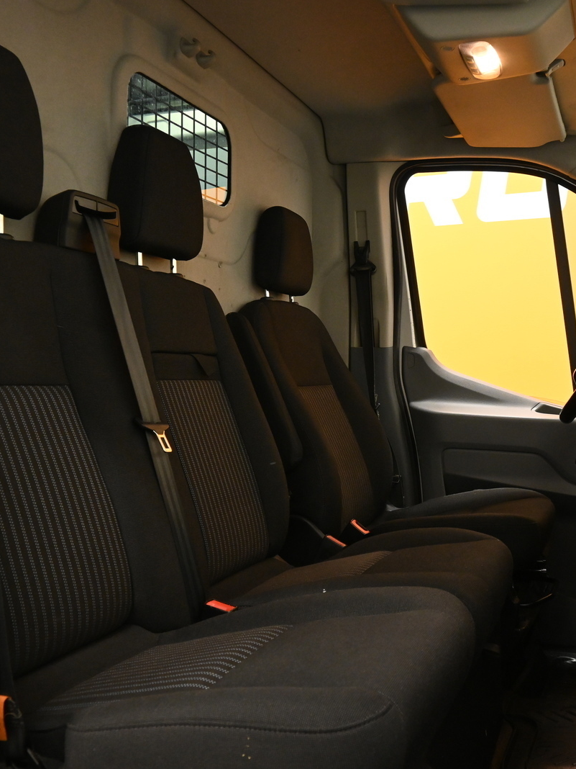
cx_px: 357
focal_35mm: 35
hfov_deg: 40.4
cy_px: 384
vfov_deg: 52.6
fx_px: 777
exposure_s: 1/25
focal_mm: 16
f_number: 5.6
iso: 1800
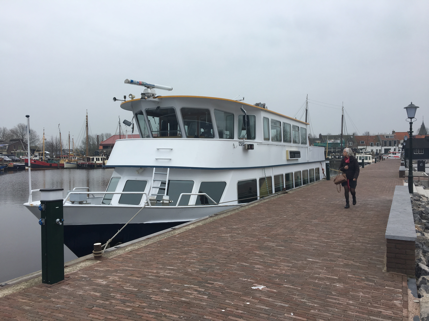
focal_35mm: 29
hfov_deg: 61.7
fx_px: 359
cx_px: 214
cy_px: 160
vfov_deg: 48.2
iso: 25
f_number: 2.2
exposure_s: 1/610
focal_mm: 4.15
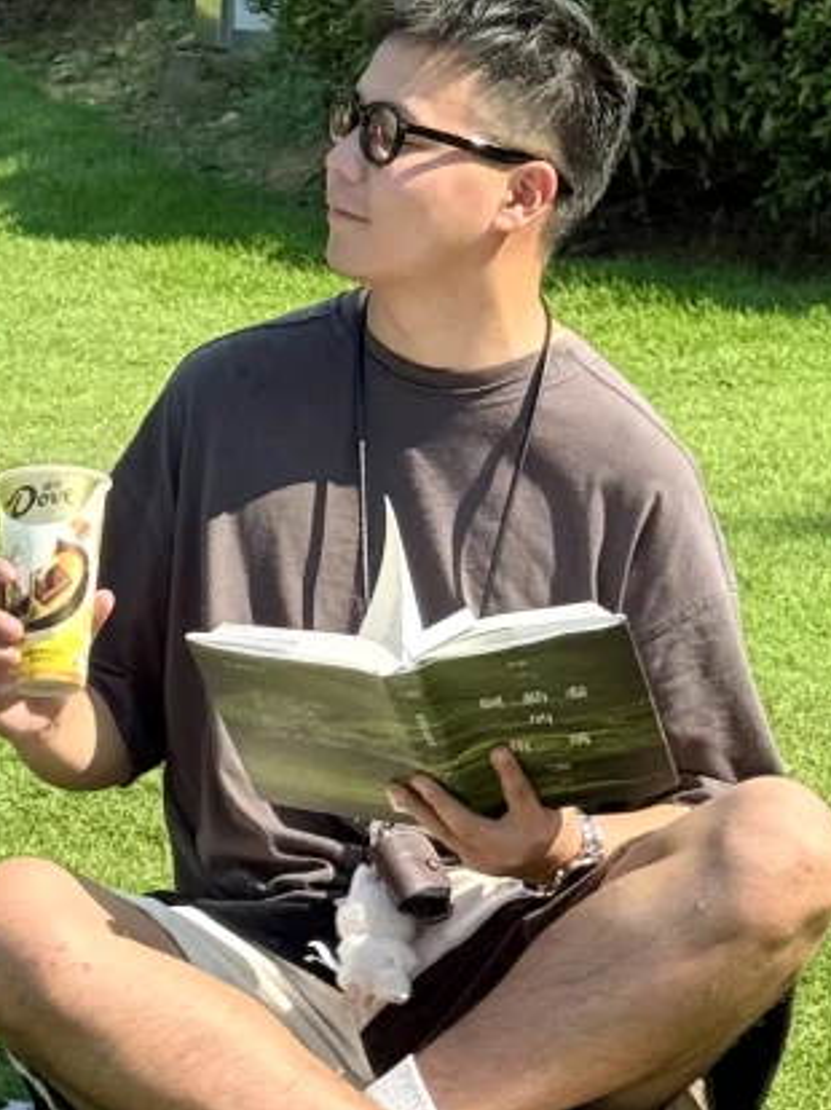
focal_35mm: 167
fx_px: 5351
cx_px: 383
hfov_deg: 8.9
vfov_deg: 11.6
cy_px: -260
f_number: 1.78
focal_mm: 6.76
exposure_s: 1/2088
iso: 80
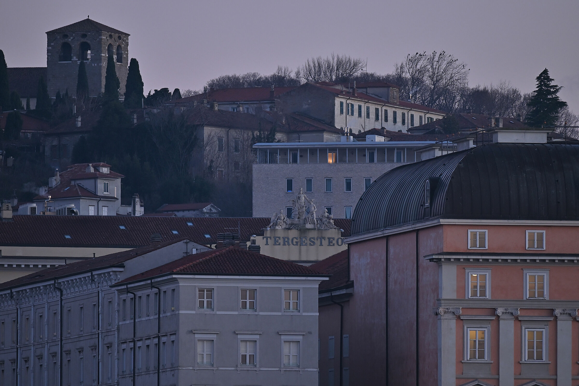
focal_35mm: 360
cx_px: 290
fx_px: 5790
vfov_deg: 3.8
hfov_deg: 5.7
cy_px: 193
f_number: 5.6
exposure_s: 1/80
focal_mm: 240
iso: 400
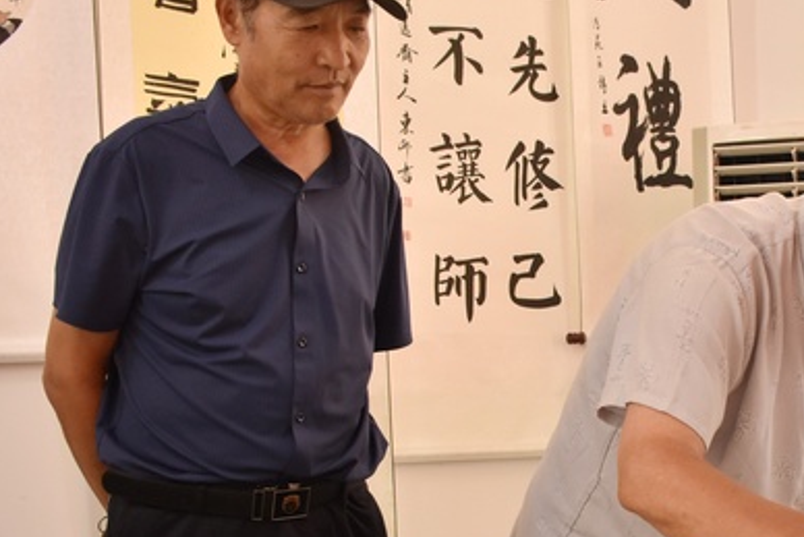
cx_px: 686
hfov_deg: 33.1
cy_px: 417
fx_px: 1296
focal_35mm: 58
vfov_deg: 23.1
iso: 800
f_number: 3.5
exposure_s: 1/125
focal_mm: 20
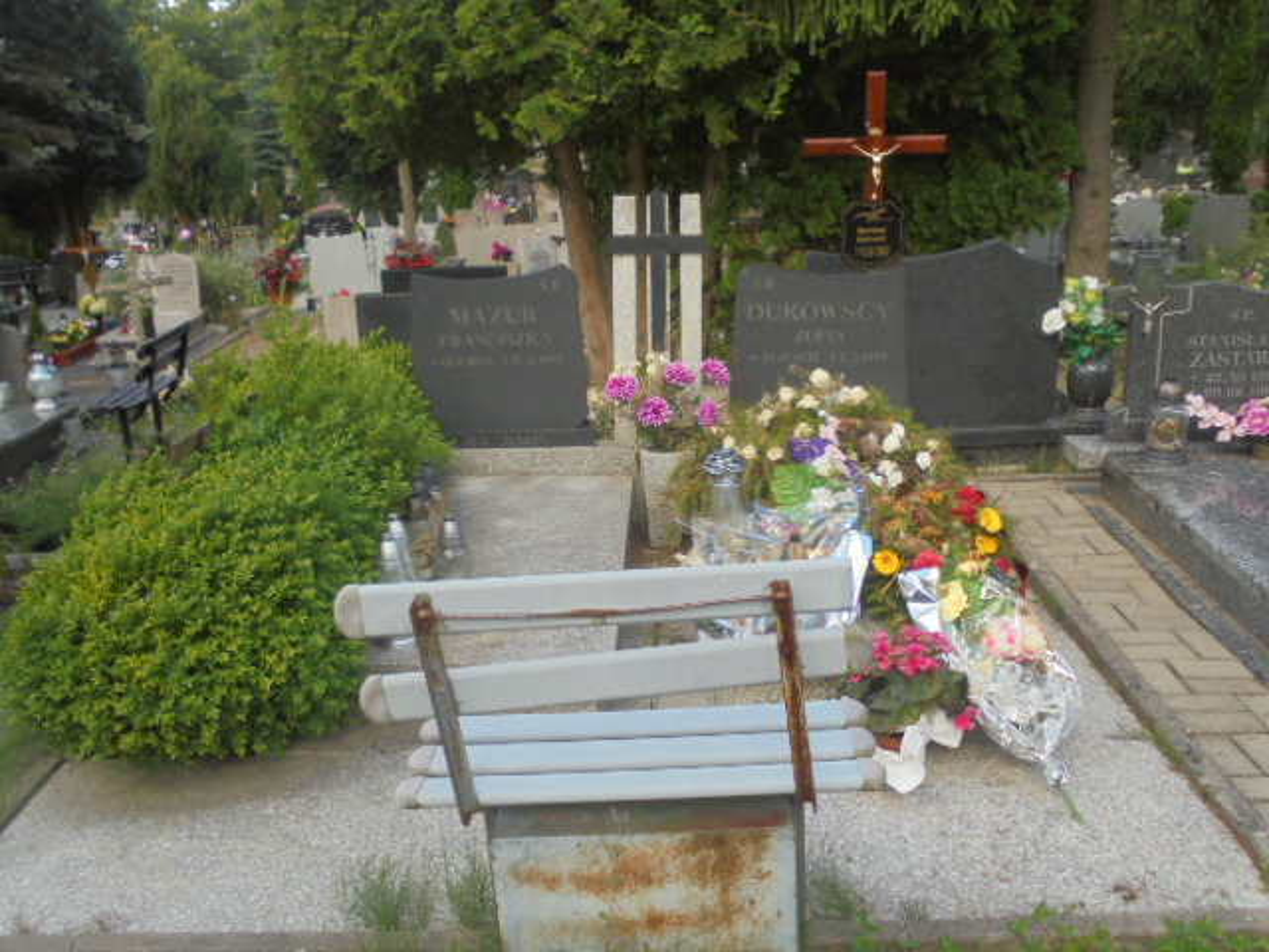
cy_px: 476
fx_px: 1246
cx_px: 634
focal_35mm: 34
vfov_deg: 41.8
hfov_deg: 54.0
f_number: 4
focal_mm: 6.1
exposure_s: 1/160
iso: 100
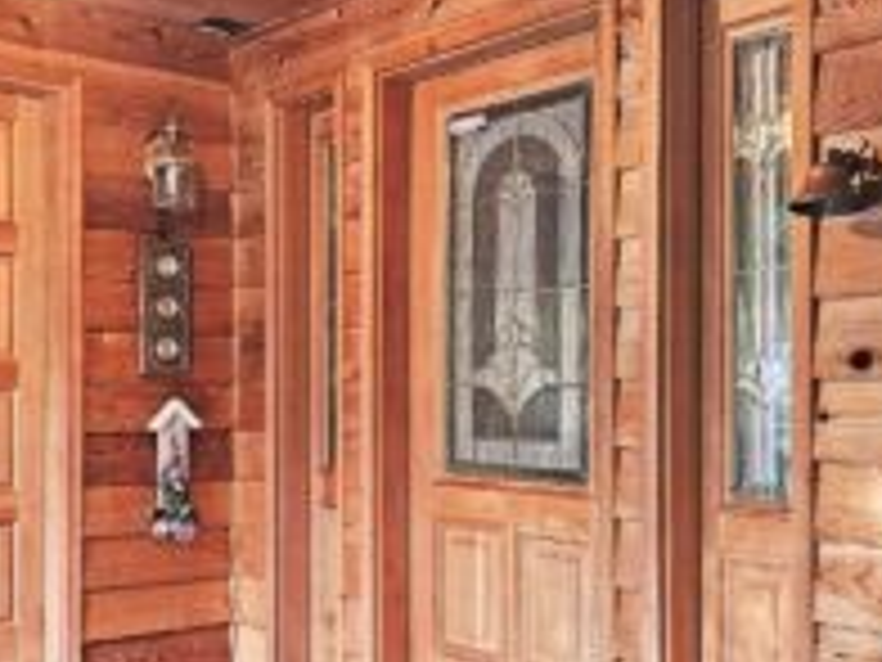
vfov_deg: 30.8
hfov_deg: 40.2
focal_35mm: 47
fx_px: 1198
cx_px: 338
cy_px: 405
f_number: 1.7
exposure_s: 1/60
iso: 640
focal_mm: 6.3
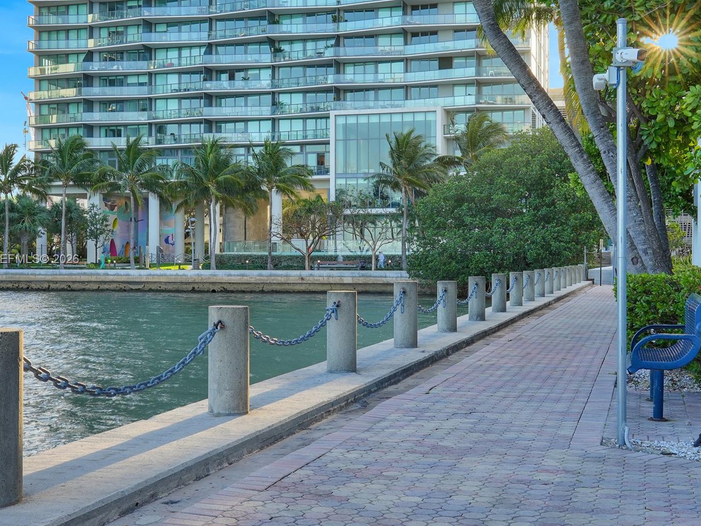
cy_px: 260
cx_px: 327
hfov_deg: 38.2
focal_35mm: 50
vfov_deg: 29.1
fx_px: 1013
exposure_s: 1/500
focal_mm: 30
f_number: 9
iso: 320
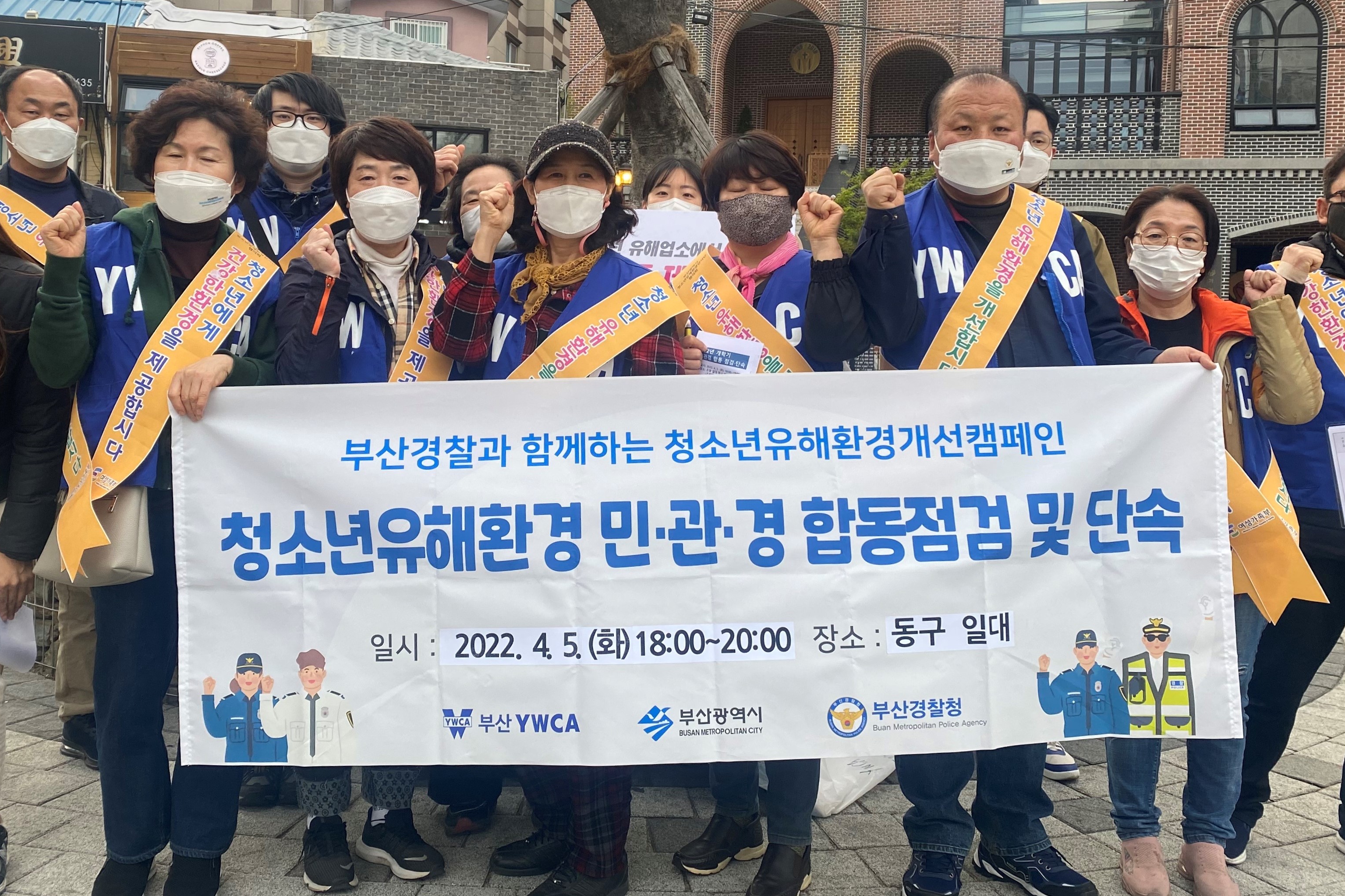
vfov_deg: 38.6
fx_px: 1270
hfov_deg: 55.8
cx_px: 636
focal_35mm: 34
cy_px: 325
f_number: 1.8
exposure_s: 1/122
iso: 40
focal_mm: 4.25
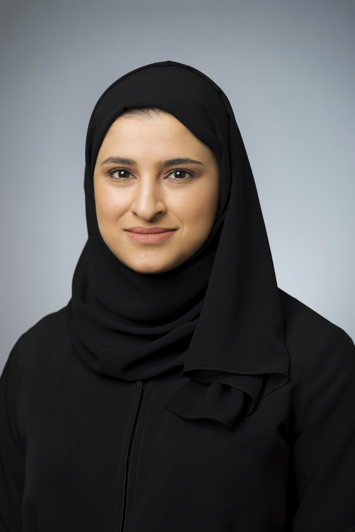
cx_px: 178
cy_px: 266
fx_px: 1967
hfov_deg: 10.3
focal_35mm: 133
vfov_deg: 15.4
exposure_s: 1/160
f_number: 4.5
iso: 160
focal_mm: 133
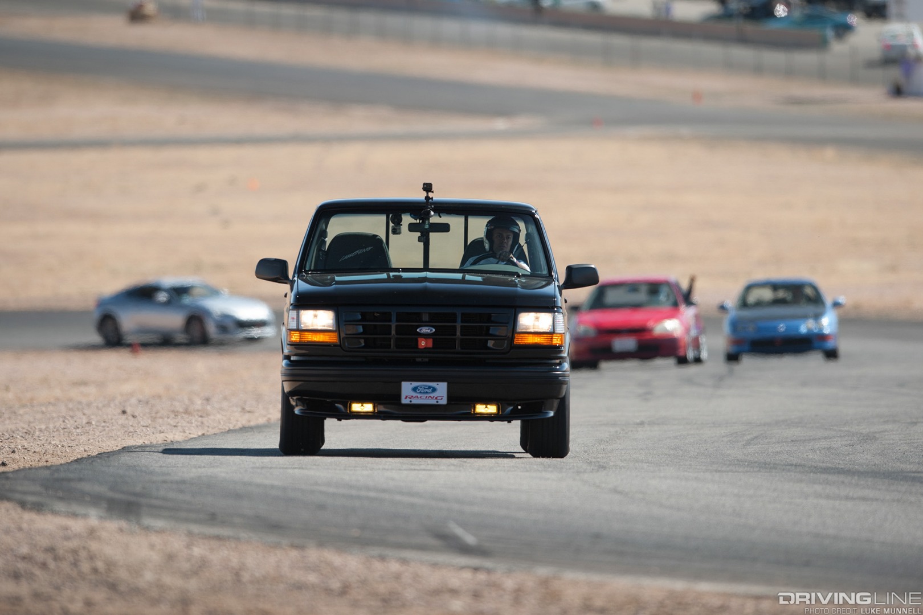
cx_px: 462
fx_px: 10255
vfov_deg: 3.4
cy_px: 308
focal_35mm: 400
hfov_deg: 5.2
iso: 100
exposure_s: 1/400
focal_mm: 400
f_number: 3.2
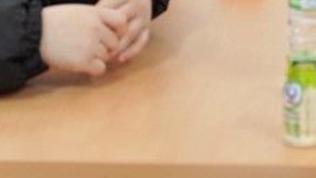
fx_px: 2440
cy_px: -193
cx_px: 397
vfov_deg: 4.1
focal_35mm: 291
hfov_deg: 7.3
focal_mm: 70
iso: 1250
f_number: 4
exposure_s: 1/160
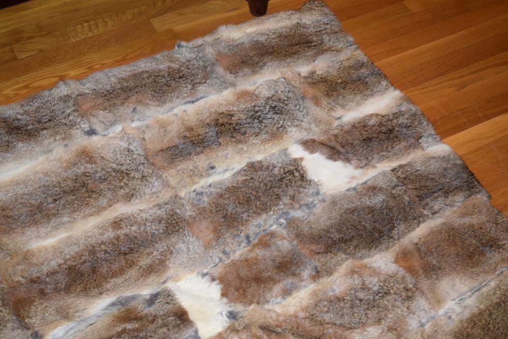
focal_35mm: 54
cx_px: 258
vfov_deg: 25.3
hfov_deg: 37.2
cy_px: 172
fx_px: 755
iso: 1800
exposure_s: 1/60
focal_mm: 35
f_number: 4.5
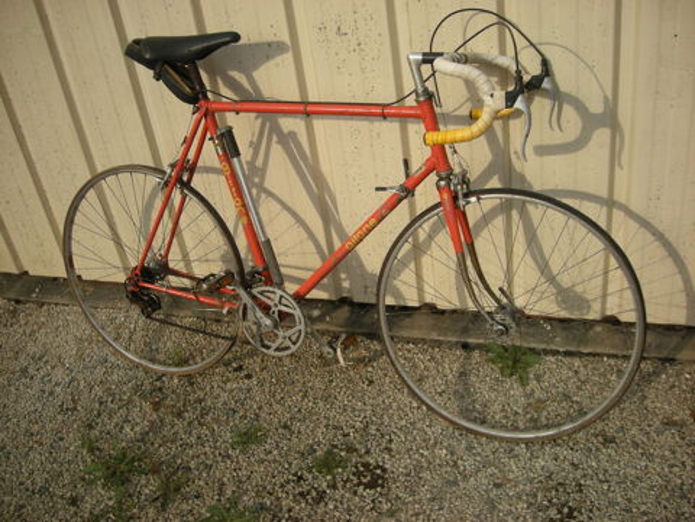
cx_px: 348
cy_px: 261
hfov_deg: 52.6
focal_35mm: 35
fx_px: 703
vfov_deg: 40.7
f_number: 5.7
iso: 64
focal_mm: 5.7
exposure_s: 1/198
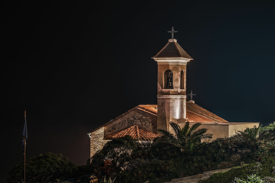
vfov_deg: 10.7
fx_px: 978
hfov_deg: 15.9
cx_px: 61
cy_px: 136
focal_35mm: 128
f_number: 11
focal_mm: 70
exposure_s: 1/8
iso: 100
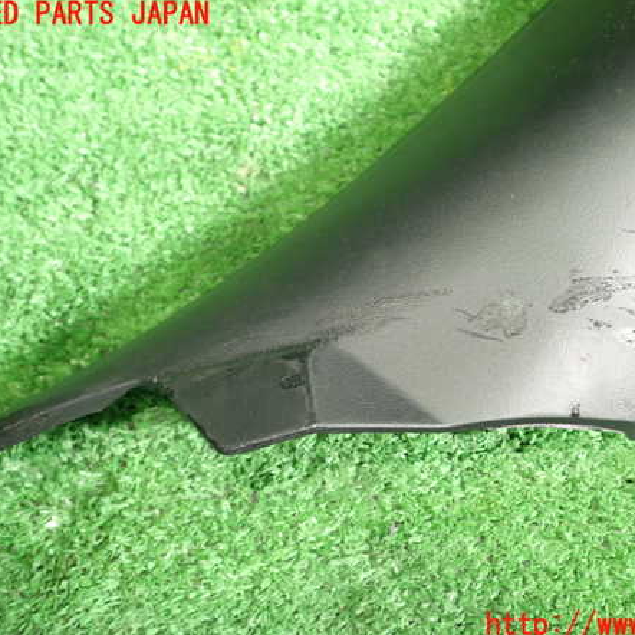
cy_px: 320
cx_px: 379
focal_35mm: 36
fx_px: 747
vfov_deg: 46.0
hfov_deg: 45.8
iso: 320
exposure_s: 1/30
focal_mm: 5.4
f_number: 2.3
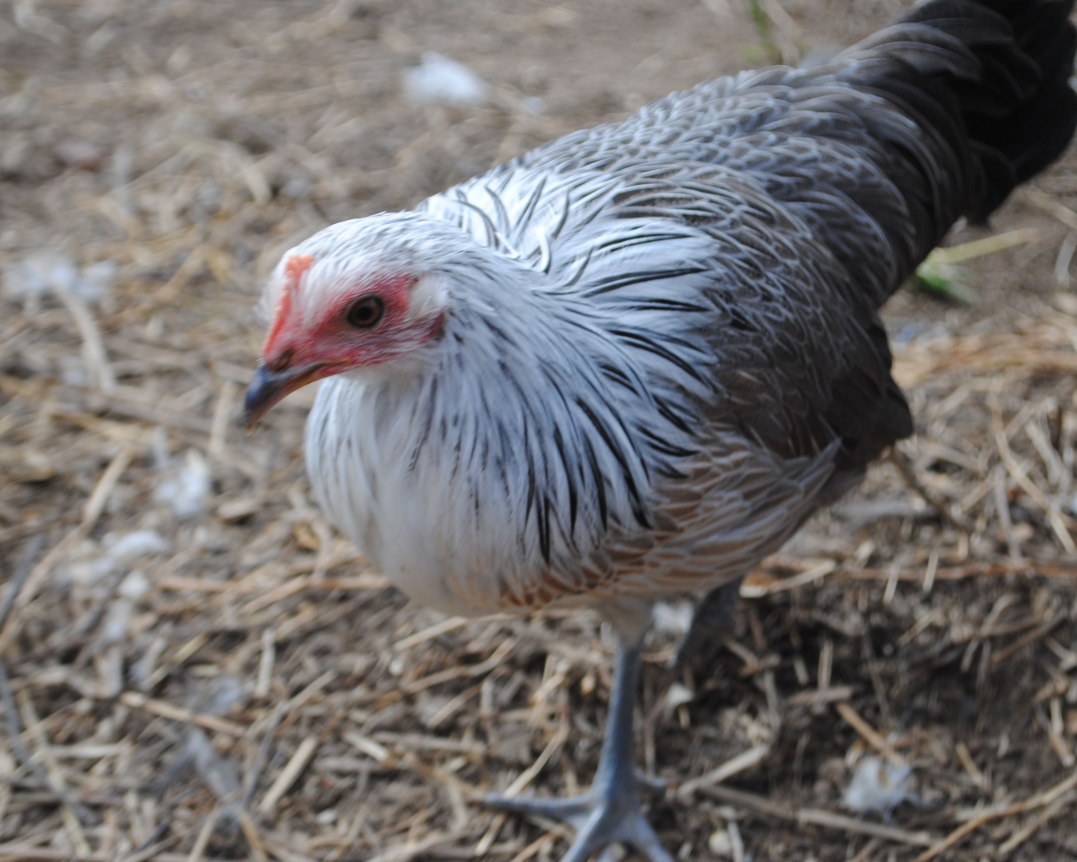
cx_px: 572
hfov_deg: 23.6
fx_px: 2582
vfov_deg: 18.9
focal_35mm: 81
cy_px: 431
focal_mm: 48
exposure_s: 1/125
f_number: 5.6
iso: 140
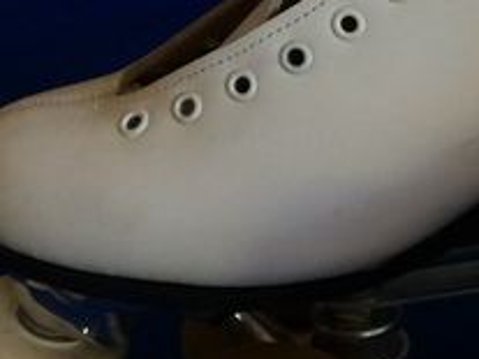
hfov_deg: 14.3
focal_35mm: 126
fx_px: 1743
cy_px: 207
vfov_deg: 11.7
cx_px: 782
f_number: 2.2
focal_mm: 4.15
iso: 40
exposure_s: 1/40
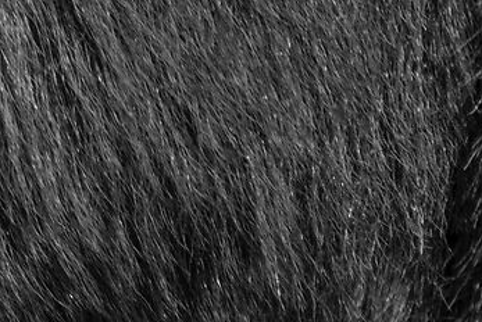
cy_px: -322
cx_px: -567
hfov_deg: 0.6
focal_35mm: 3454
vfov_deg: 0.4
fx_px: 46283
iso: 320
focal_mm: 500
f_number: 5.6
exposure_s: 1/2000
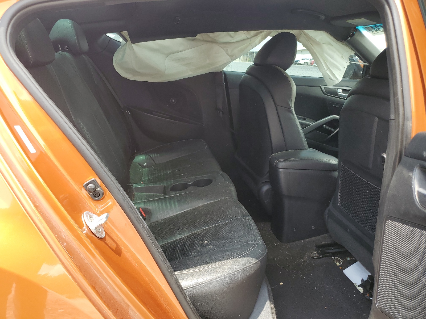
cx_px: 213
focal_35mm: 26
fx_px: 320
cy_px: 160
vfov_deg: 53.1
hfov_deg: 67.3
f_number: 1.5
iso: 50
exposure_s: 1/312
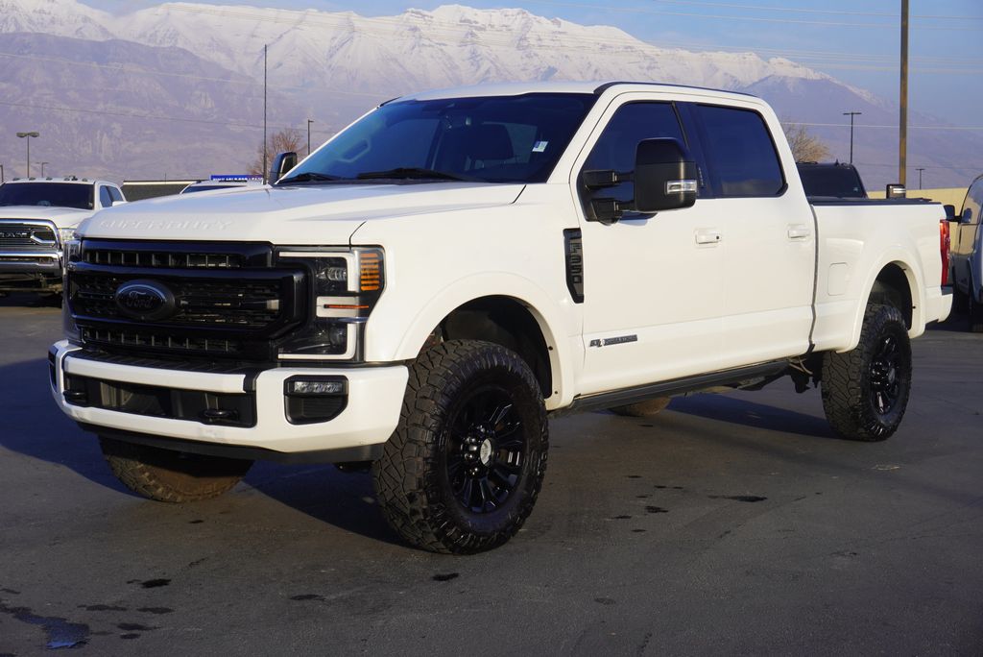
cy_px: 328
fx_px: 1352
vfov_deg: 27.3
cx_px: 492
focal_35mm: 50
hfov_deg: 39.9
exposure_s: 1/125
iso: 100
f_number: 10
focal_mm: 33
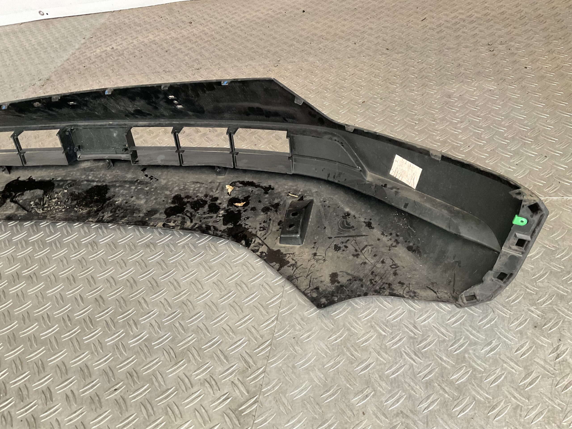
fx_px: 479
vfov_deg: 48.2
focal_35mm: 29
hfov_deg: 61.7
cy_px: 214
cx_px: 286
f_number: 1.8
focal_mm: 3
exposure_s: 1/50
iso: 125
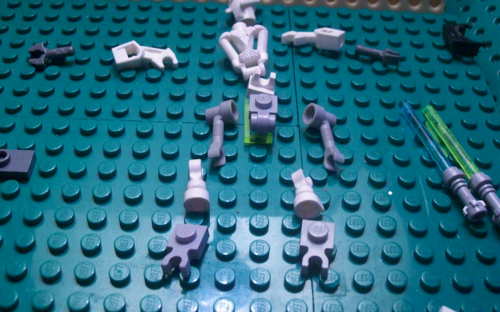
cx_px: 243
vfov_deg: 29.2
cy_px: 141
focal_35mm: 44
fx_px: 600
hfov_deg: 45.3
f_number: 2.7
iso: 160
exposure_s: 1/27
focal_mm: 6
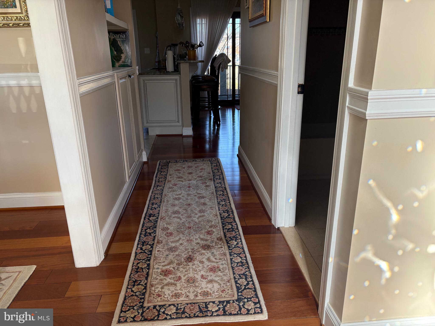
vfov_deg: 53.1
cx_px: 218
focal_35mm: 26
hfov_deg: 67.3
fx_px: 327
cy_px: 163
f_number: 1.6
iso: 80
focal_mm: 5.96
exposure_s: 1/231
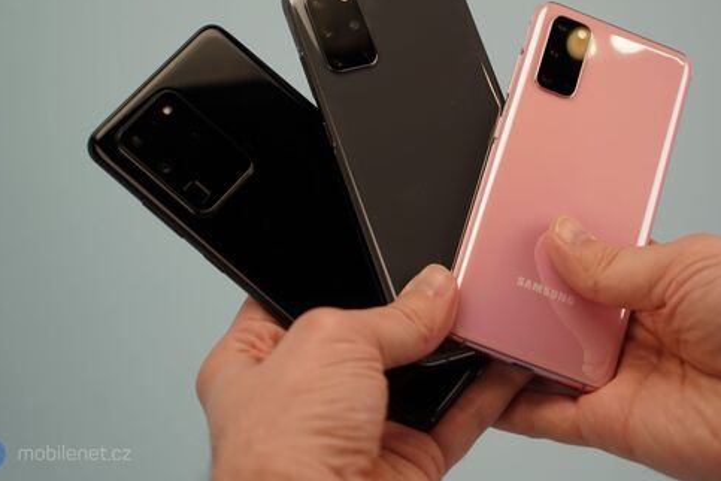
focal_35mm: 89
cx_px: 419
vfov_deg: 15.3
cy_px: 177
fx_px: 1782
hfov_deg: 22.8
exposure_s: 1/160
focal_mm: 70
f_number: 4
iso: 125
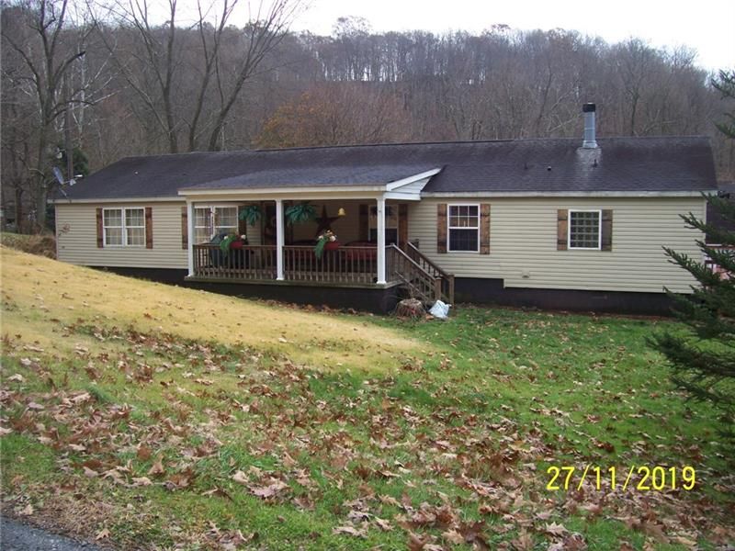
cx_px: 368
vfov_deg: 41.8
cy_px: 276
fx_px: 722
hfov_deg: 54.0
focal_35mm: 34
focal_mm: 5.6
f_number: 2.7
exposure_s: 1/250
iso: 80
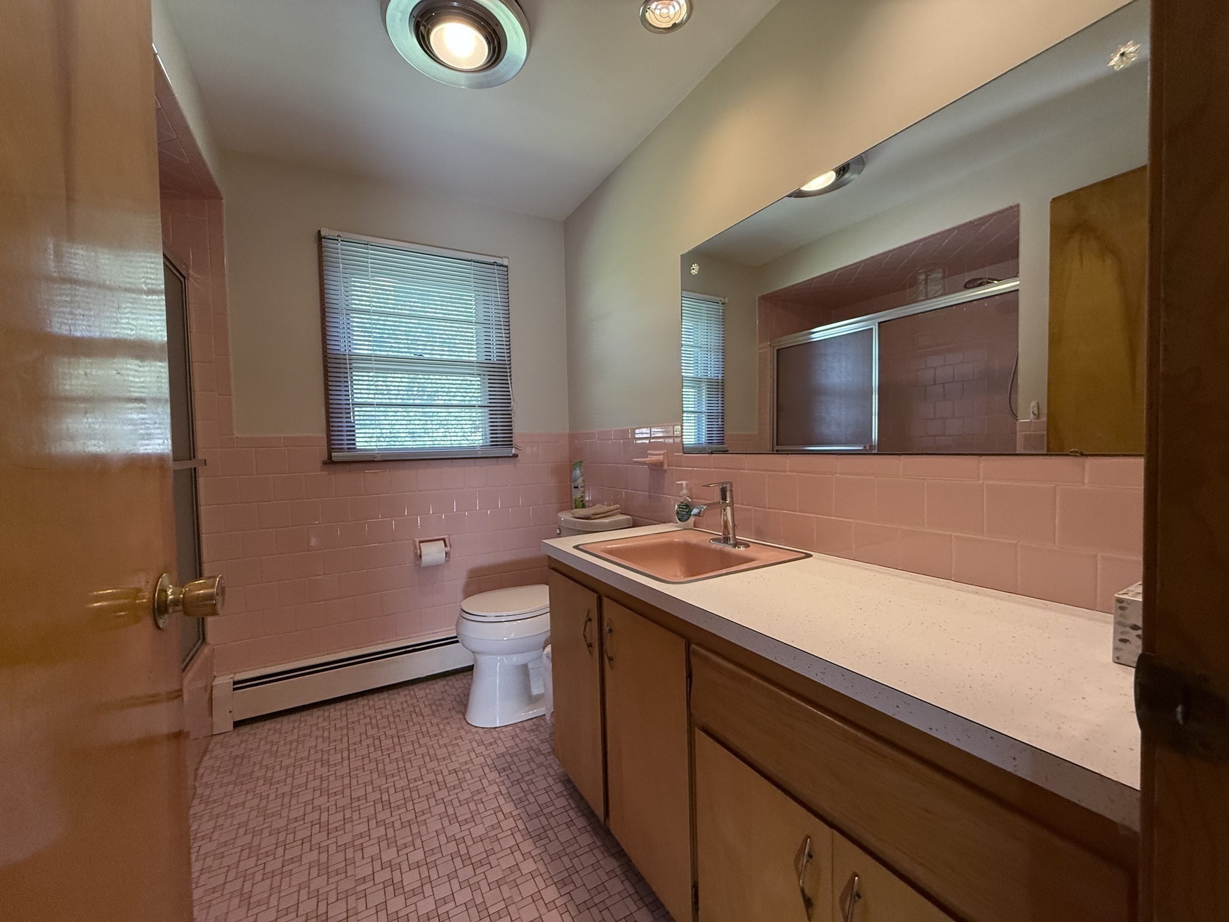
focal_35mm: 14
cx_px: 614
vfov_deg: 85.7
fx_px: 497
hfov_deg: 102.1
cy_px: 461
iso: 320
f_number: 2.2
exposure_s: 1/120
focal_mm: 2.22
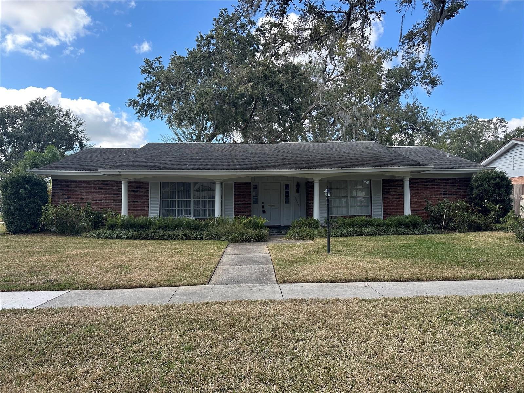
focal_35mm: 24
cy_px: 196
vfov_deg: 56.8
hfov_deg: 71.6
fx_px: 363
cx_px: 262
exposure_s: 1/857
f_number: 1.78
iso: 80
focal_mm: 6.86
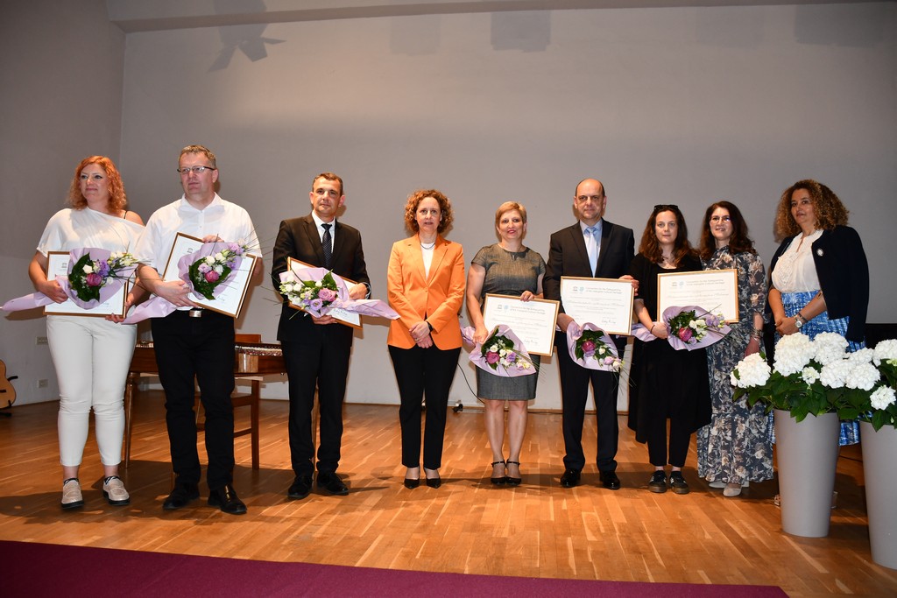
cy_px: 299
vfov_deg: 47.9
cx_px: 448
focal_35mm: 27
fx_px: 673
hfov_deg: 67.4
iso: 640
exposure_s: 1/60
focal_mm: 18
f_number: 3.5
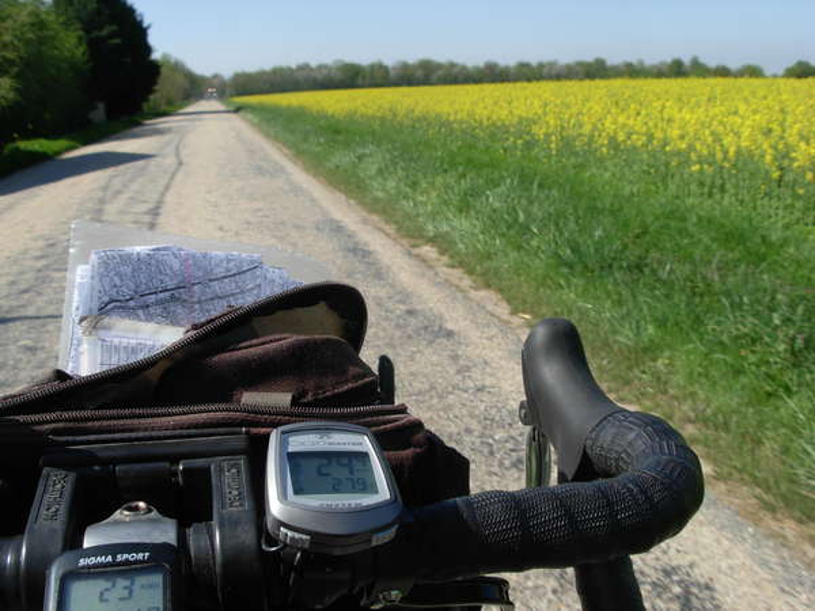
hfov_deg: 49.0
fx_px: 895
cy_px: 306
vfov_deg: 37.7
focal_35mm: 38
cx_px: 408
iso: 79
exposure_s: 1/430
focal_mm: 6.3
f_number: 4.9
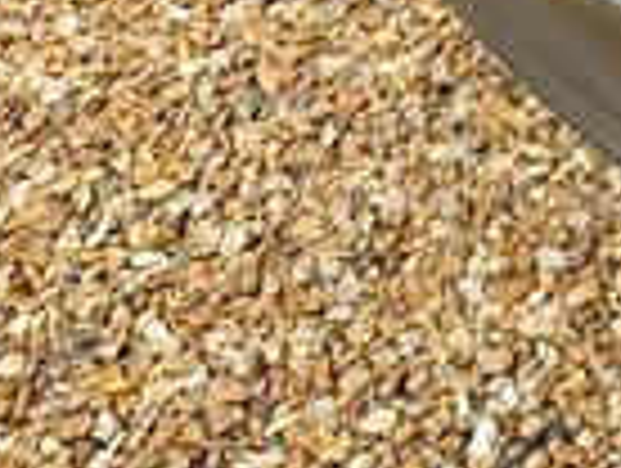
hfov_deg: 11.0
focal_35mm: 139
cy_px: -662
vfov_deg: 9.5
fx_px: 2498
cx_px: 1665
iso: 125
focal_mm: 6.76
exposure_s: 1/121
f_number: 1.78
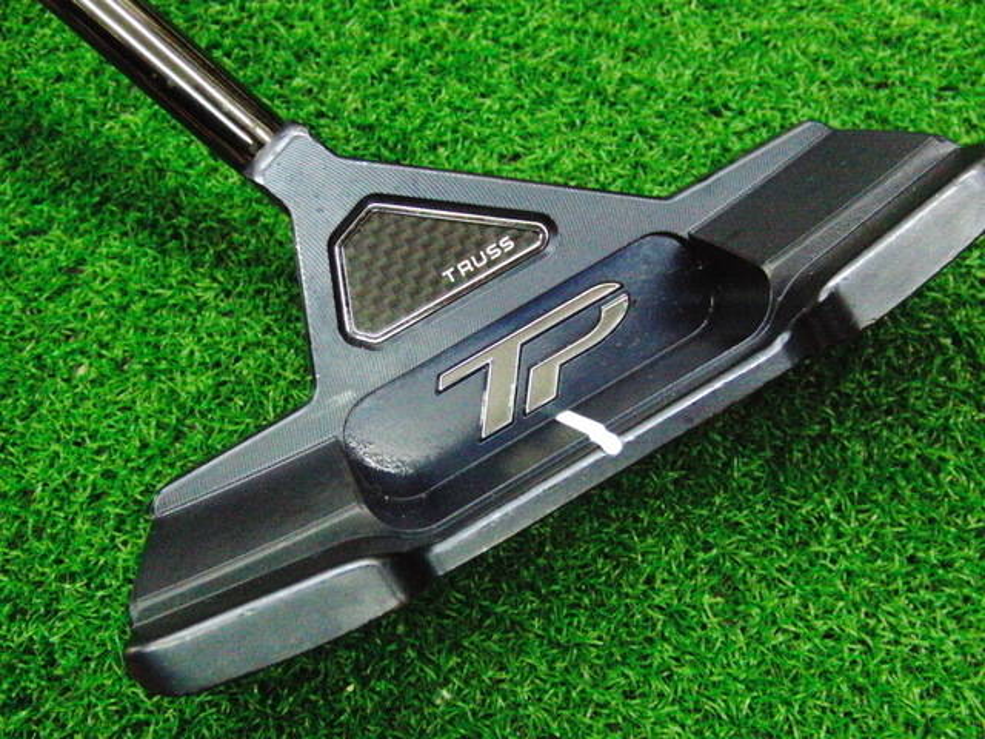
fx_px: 1053
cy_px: 370
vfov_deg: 38.7
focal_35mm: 37
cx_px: 492
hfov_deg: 50.1
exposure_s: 1/200
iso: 3200
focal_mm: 6.42
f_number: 3.6
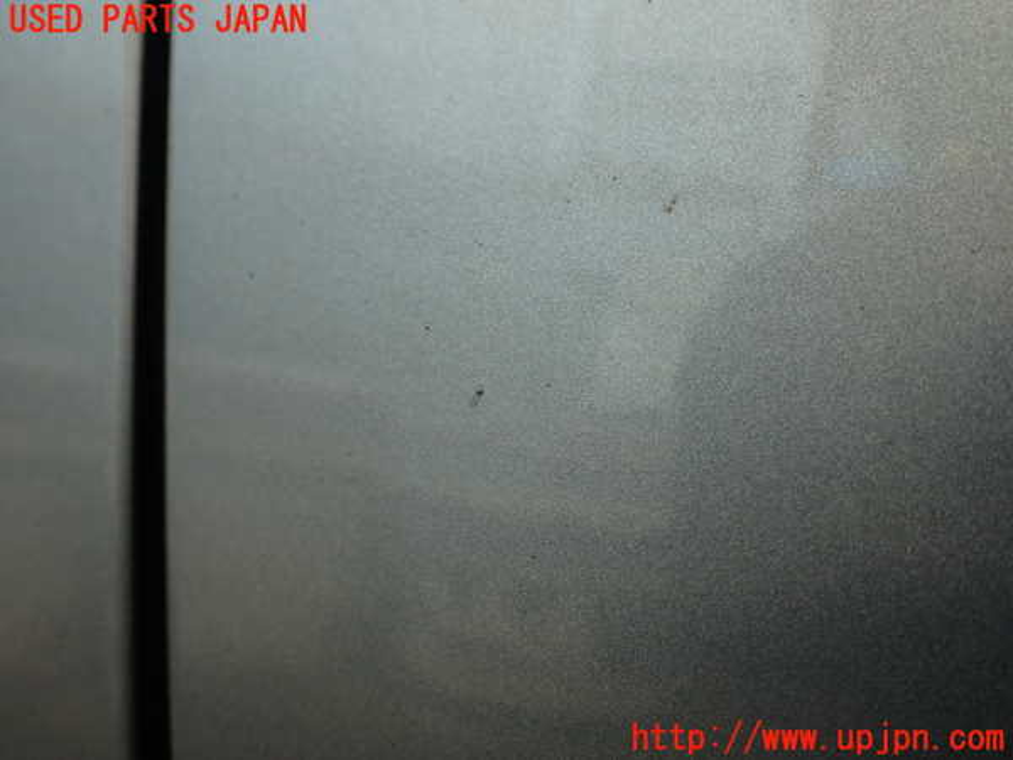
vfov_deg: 39.7
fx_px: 1054
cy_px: 380
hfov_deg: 51.4
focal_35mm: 36
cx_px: 506
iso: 200
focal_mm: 6.37
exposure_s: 1/40
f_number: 2.5
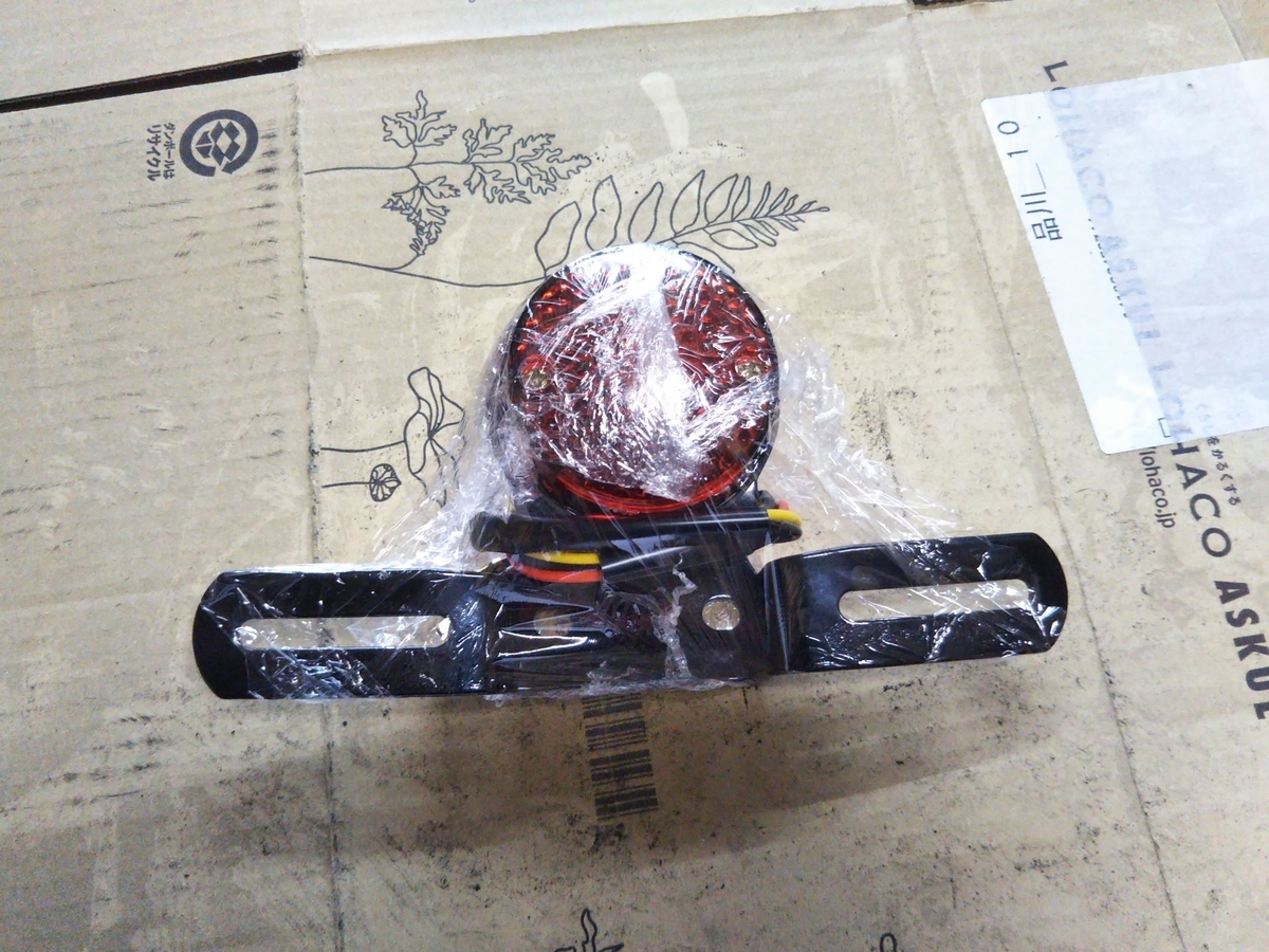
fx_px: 1100
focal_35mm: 30
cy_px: 476
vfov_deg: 46.8
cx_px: 634
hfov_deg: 60.0
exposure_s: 1/23
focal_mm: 4
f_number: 2.2
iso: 304
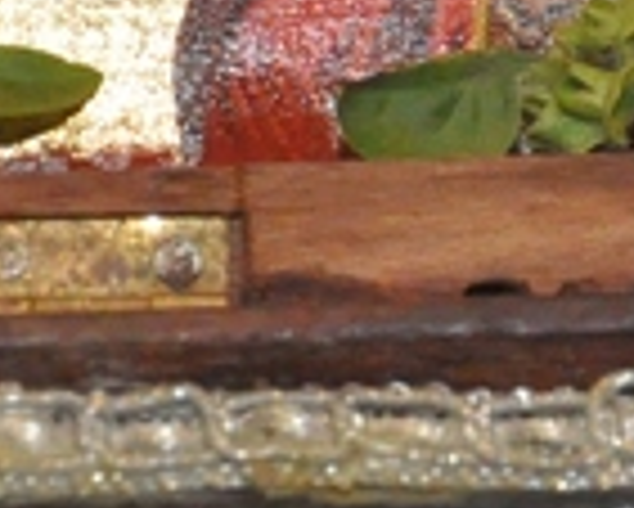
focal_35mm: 623
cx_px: 706
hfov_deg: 3.1
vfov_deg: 2.5
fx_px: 11698
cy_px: 63
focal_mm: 52
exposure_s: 1/60
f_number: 8
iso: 3200
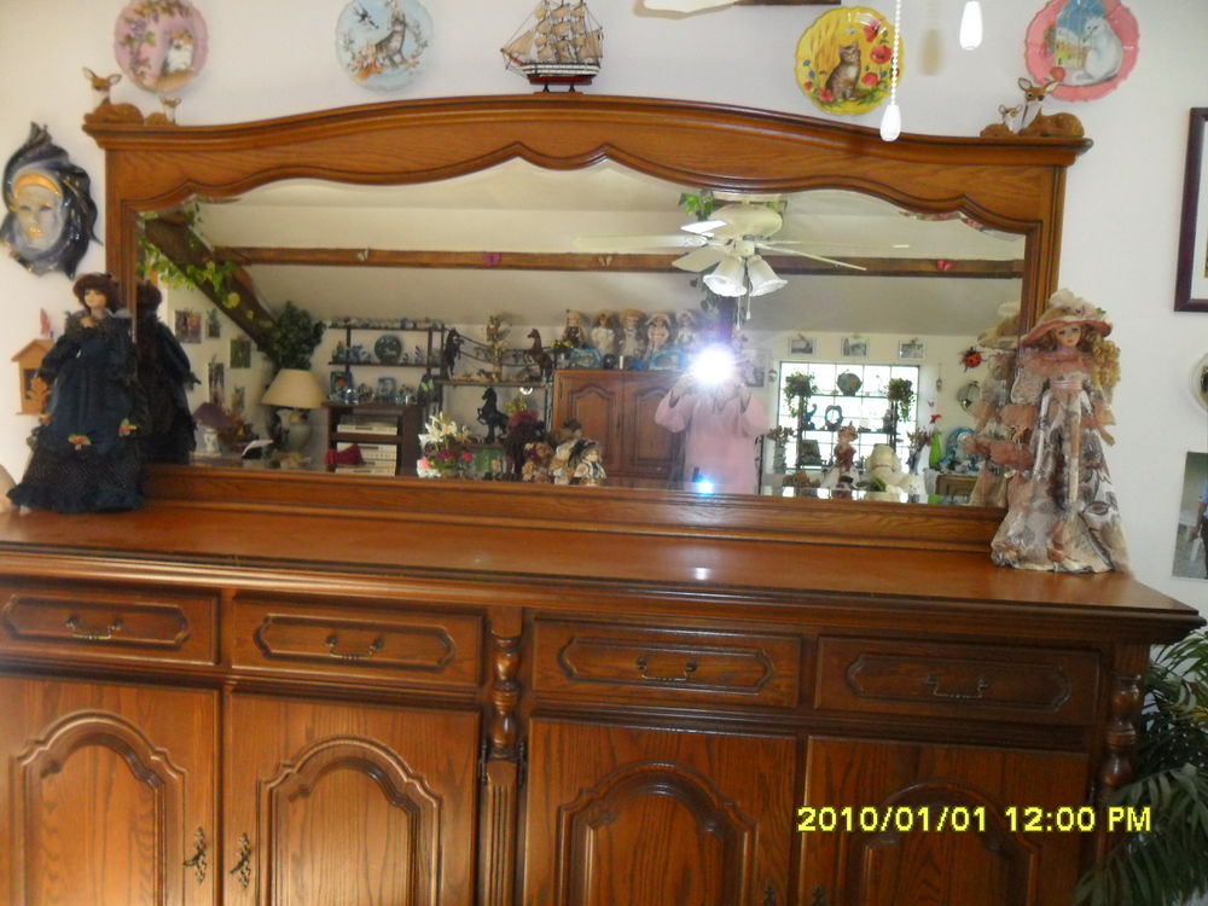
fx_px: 942
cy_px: 453
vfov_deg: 51.4
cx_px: 604
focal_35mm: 27
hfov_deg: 65.3
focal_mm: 4.9
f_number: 3.5
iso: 240
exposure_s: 1/45
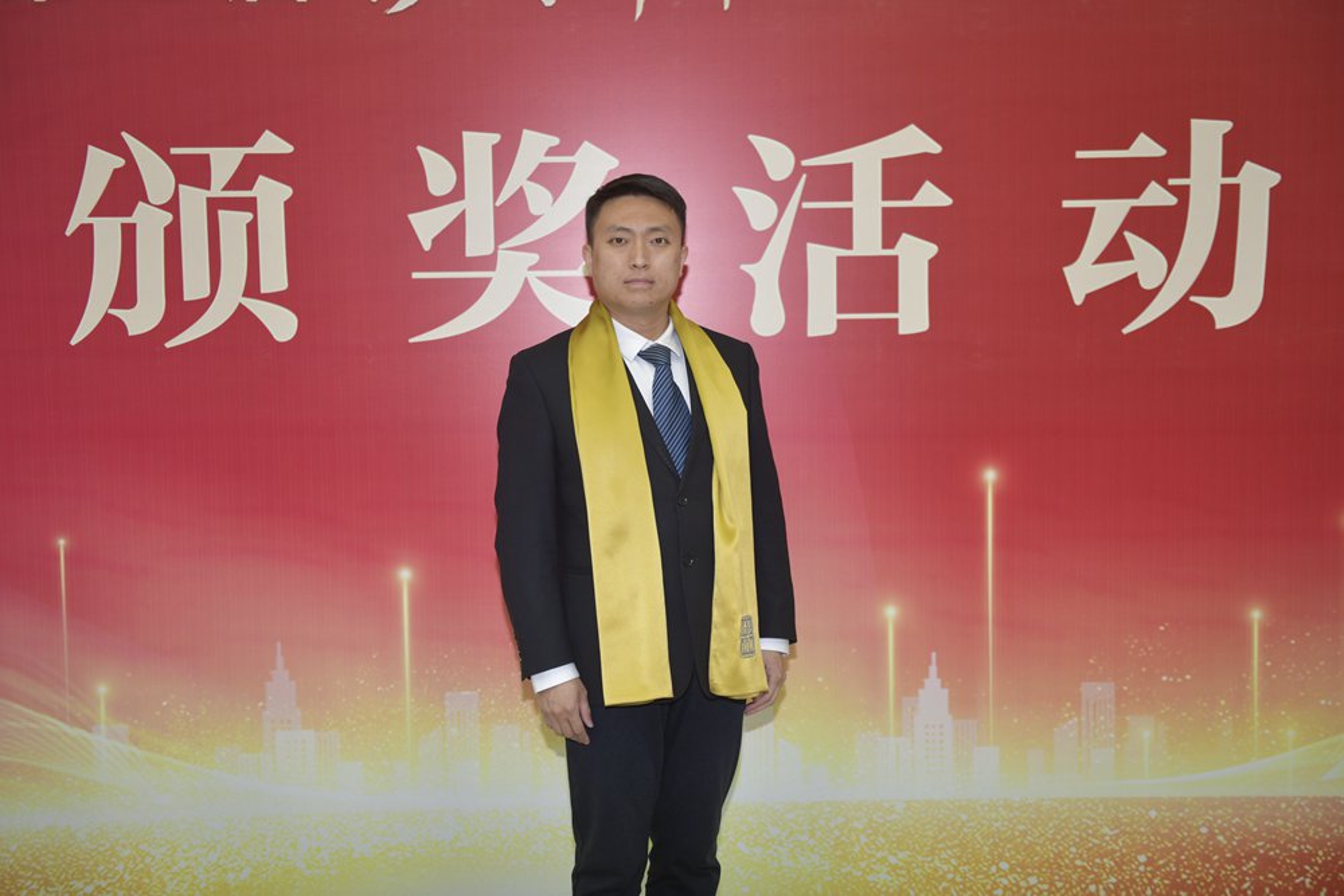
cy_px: 448
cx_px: 672
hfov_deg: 43.6
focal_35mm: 45
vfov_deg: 29.9
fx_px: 1680
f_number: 2.8
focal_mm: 45
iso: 640
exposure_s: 1/125
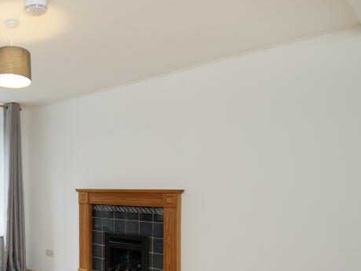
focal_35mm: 32
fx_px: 334
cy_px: 197
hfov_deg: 47.3
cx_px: 1
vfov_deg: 43.1
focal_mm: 10
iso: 320
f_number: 8
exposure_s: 1/20
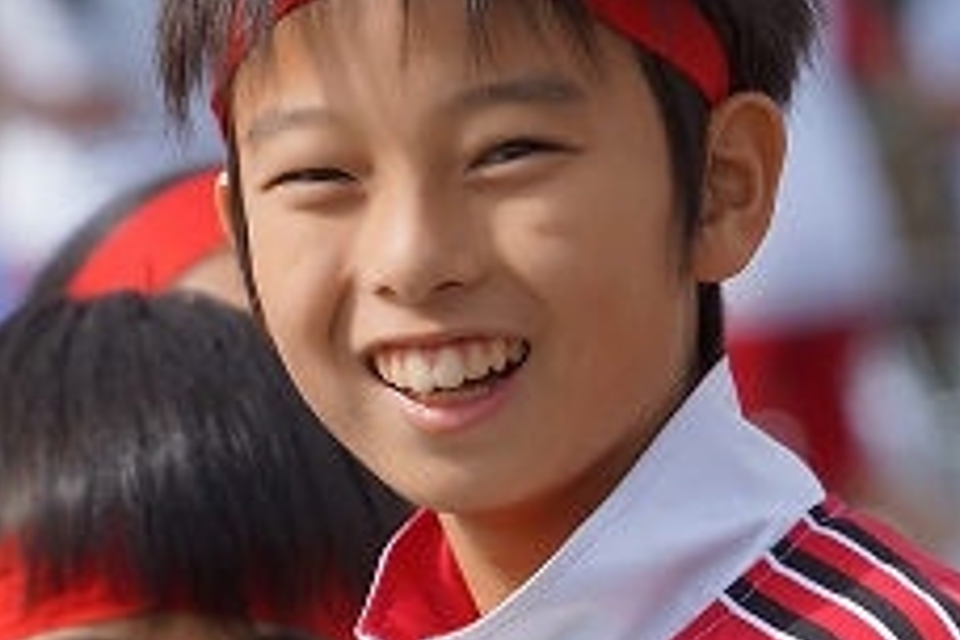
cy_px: 568
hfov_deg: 2.6
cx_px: 514
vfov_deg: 1.7
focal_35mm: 791
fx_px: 21092
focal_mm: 200
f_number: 7.1
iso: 100
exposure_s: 1/400
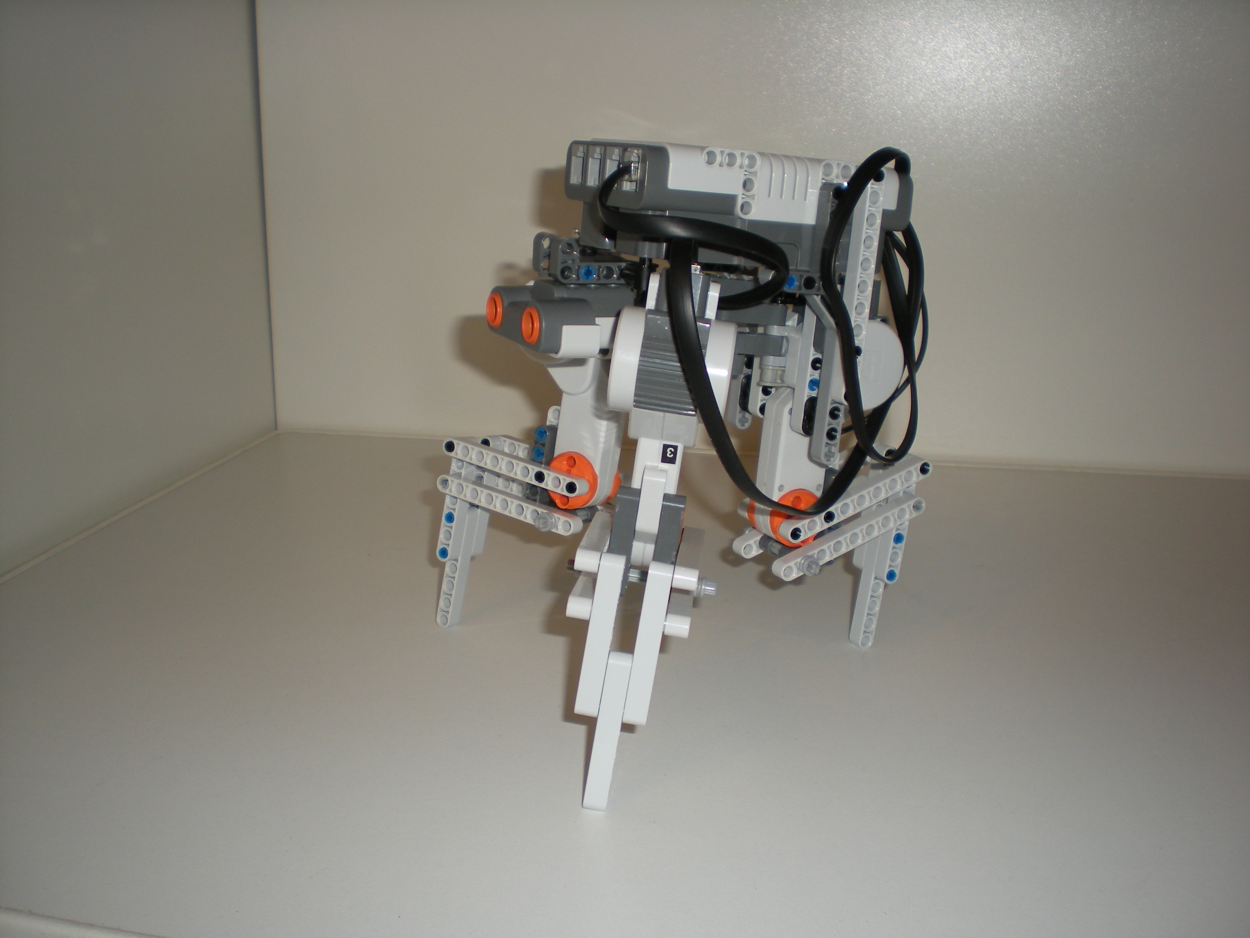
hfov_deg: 49.0
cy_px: 469
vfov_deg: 37.7
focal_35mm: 38
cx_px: 625
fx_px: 1372
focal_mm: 6.3
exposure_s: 1/60
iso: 64
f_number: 3.1
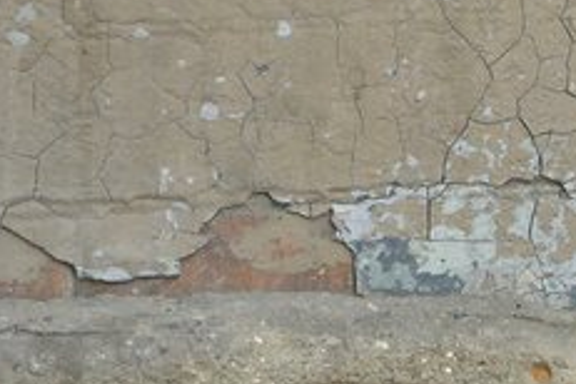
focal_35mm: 385
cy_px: 292
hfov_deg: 5.3
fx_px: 6160
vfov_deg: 3.6
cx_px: 930
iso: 100
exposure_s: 1/40
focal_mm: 58
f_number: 4
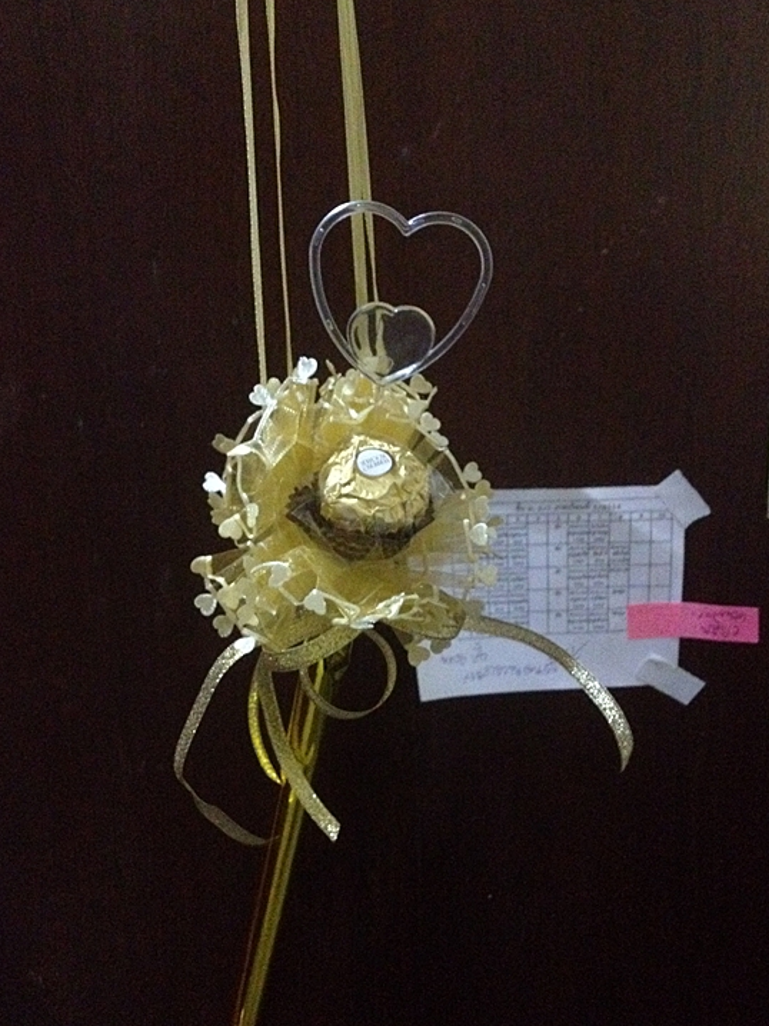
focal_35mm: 39
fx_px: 1156
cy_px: 542
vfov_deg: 47.9
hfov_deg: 36.8
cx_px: 369
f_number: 2.4
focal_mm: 4.28
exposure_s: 1/15
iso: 800
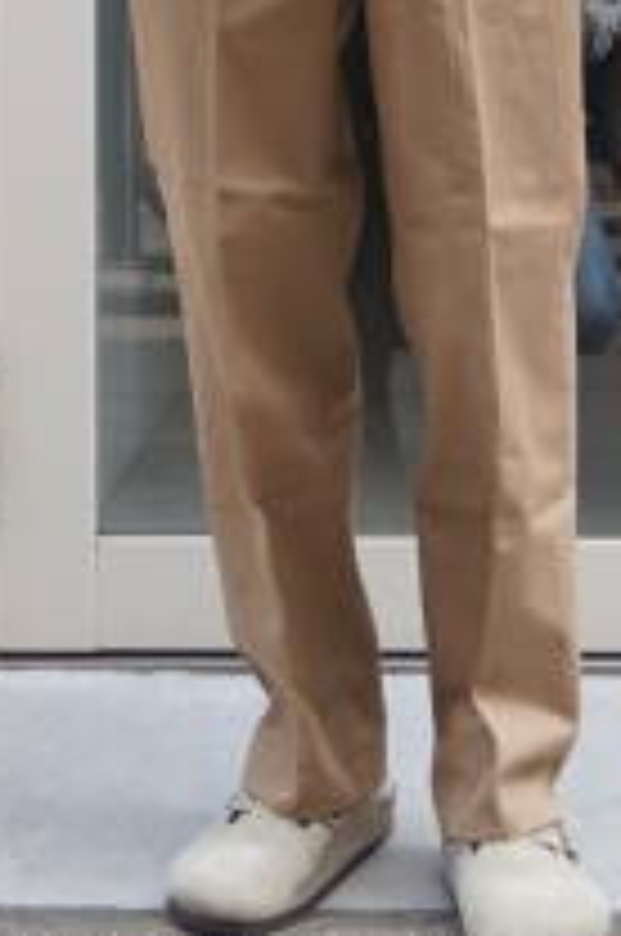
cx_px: 356
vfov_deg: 12.7
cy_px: -220
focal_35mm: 157
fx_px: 4076
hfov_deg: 8.7
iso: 125
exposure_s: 1/160
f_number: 5
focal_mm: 34
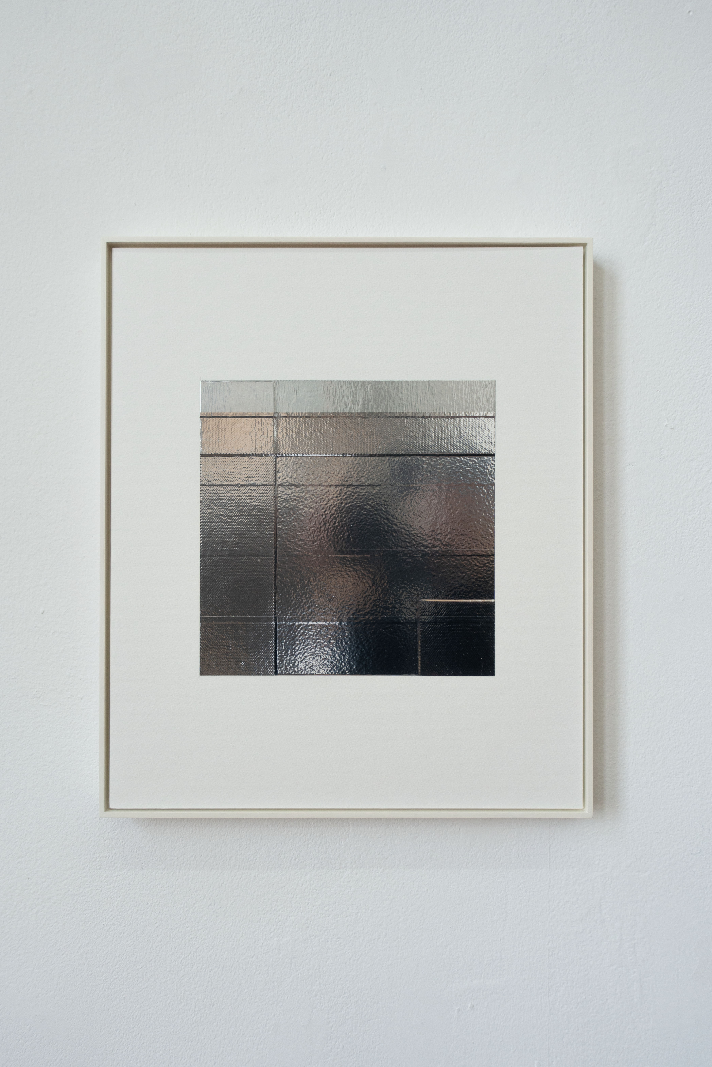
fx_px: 712
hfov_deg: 53.1
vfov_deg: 73.7
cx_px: 356
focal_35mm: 24
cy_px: 534
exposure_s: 1/80
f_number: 2.8
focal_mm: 8.8
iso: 125
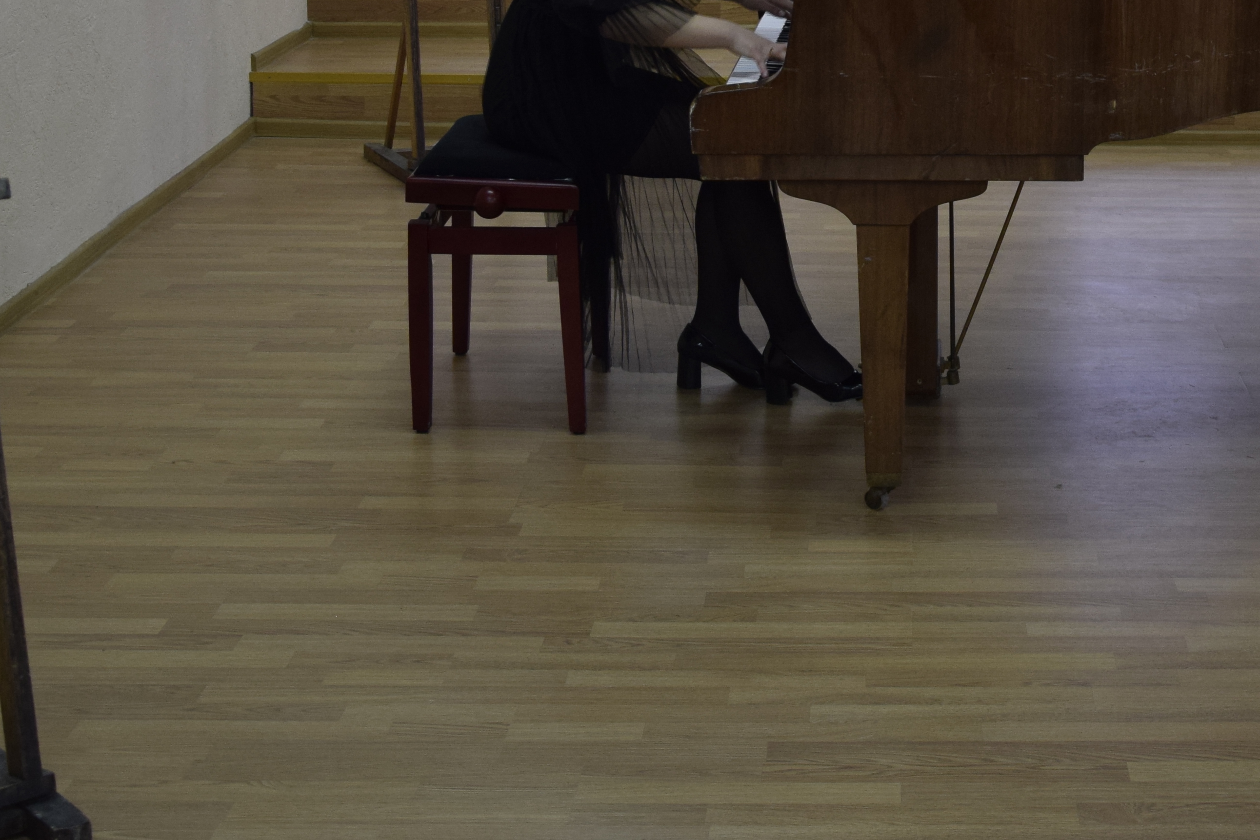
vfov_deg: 18.1
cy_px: -39
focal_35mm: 73
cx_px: 989
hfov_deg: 27.2
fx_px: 2560
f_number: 4
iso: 450
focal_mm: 21
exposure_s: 1/60
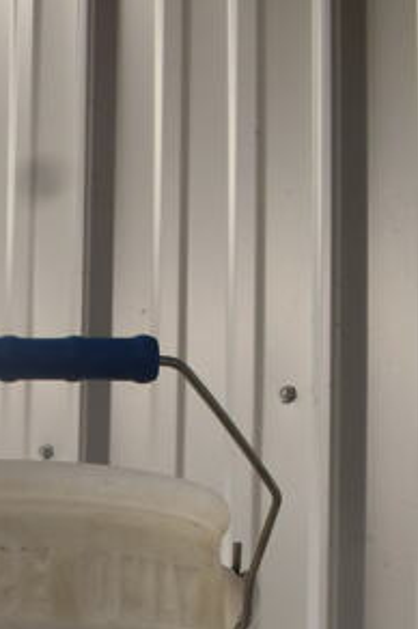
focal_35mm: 94
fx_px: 1641
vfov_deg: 19.7
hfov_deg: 13.8
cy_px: 858
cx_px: -183
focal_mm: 20
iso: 560
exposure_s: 1/60
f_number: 5.6
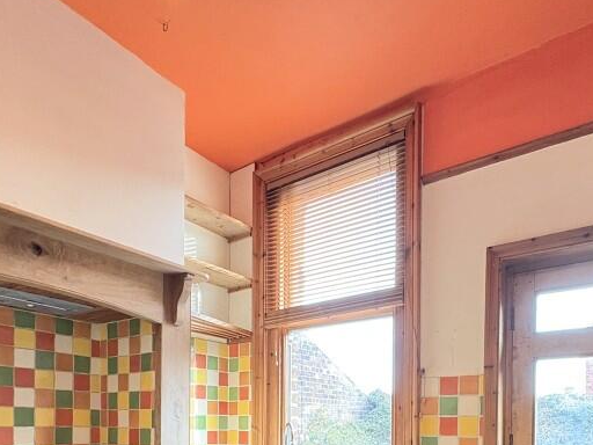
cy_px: 431
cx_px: 309
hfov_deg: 63.4
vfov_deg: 43.6
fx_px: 480
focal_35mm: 28
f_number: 2.2
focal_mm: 2.22
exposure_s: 1/60
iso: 640
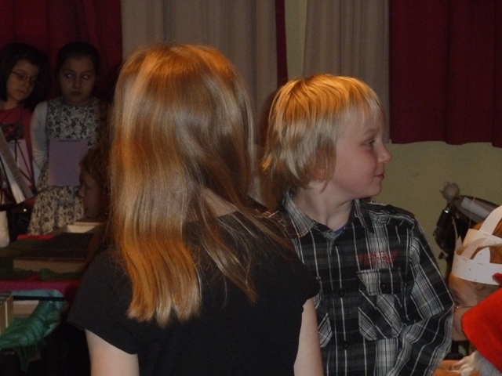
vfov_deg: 10.1
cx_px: 251
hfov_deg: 13.4
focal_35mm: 147
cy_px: 188
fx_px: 2132
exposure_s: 1/80
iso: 500
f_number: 4.5
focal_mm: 24.1
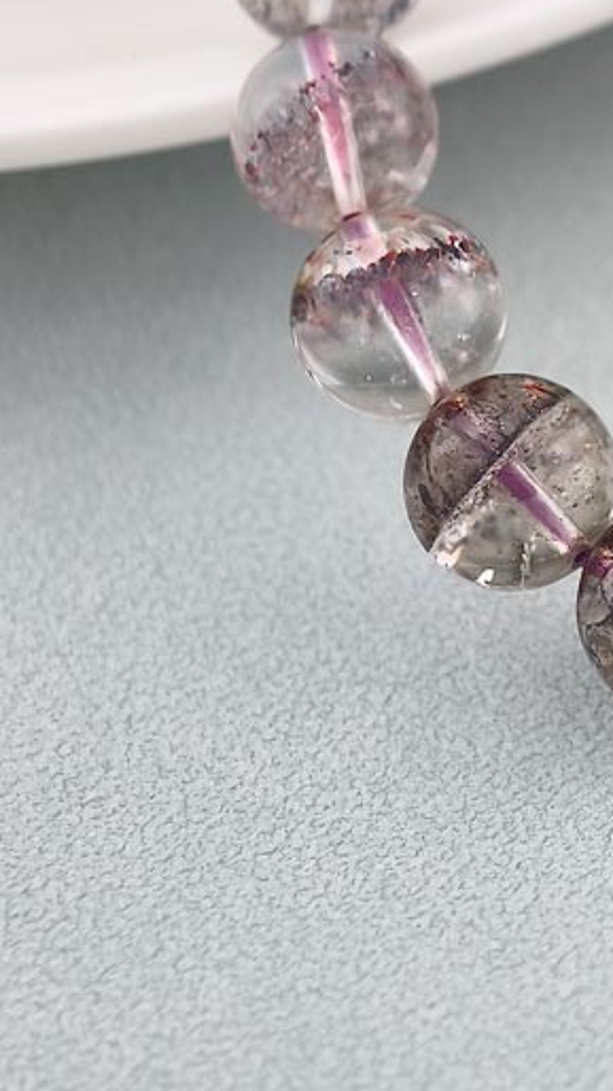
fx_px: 6012
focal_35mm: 208
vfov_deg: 10.3
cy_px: 114
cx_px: 819
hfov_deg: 5.8
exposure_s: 1/160
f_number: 2.67
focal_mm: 22.48
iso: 125
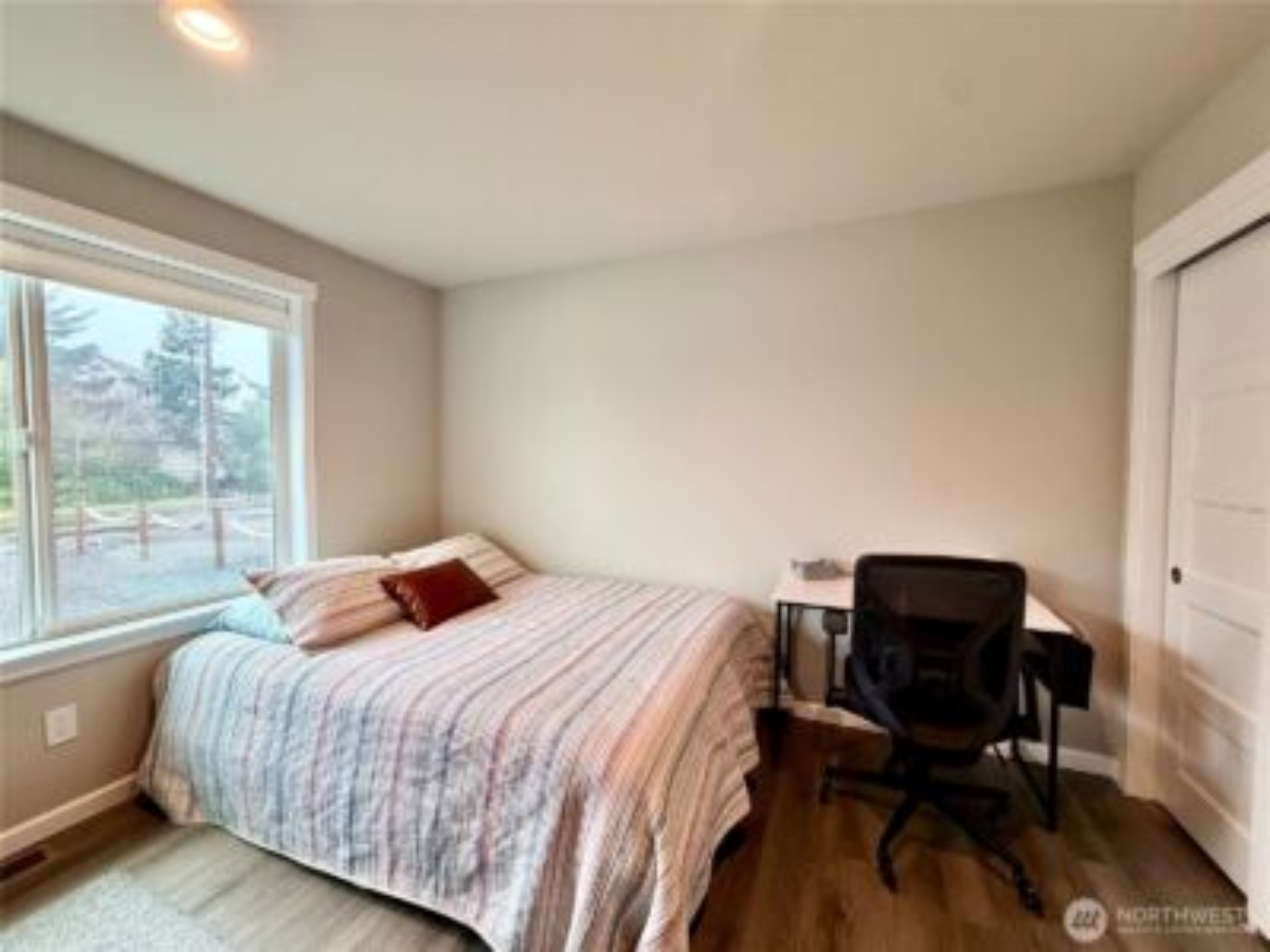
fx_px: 514
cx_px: 635
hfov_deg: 102.1
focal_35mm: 14
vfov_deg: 85.7
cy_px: 476
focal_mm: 2.22
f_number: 2.2
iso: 250
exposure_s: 1/120
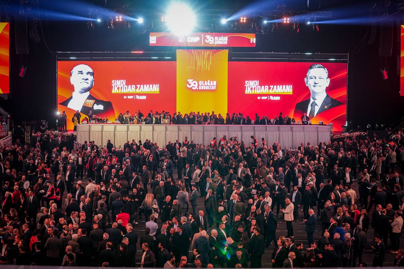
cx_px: 202
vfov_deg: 19.5
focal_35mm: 70
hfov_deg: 28.8
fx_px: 785
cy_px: 134
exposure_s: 1/20
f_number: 4.5
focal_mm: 70
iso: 1000
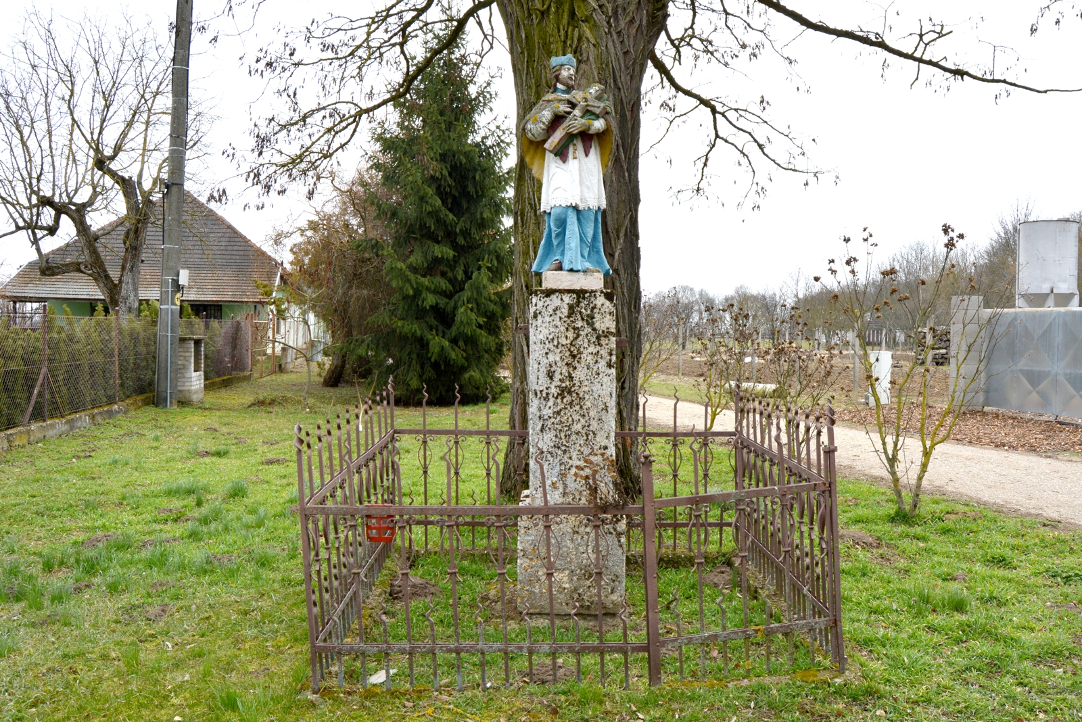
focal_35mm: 28
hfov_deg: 64.5
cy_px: 361
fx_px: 857
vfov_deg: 45.7
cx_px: 541
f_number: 10
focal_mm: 19
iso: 200
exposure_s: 1/400
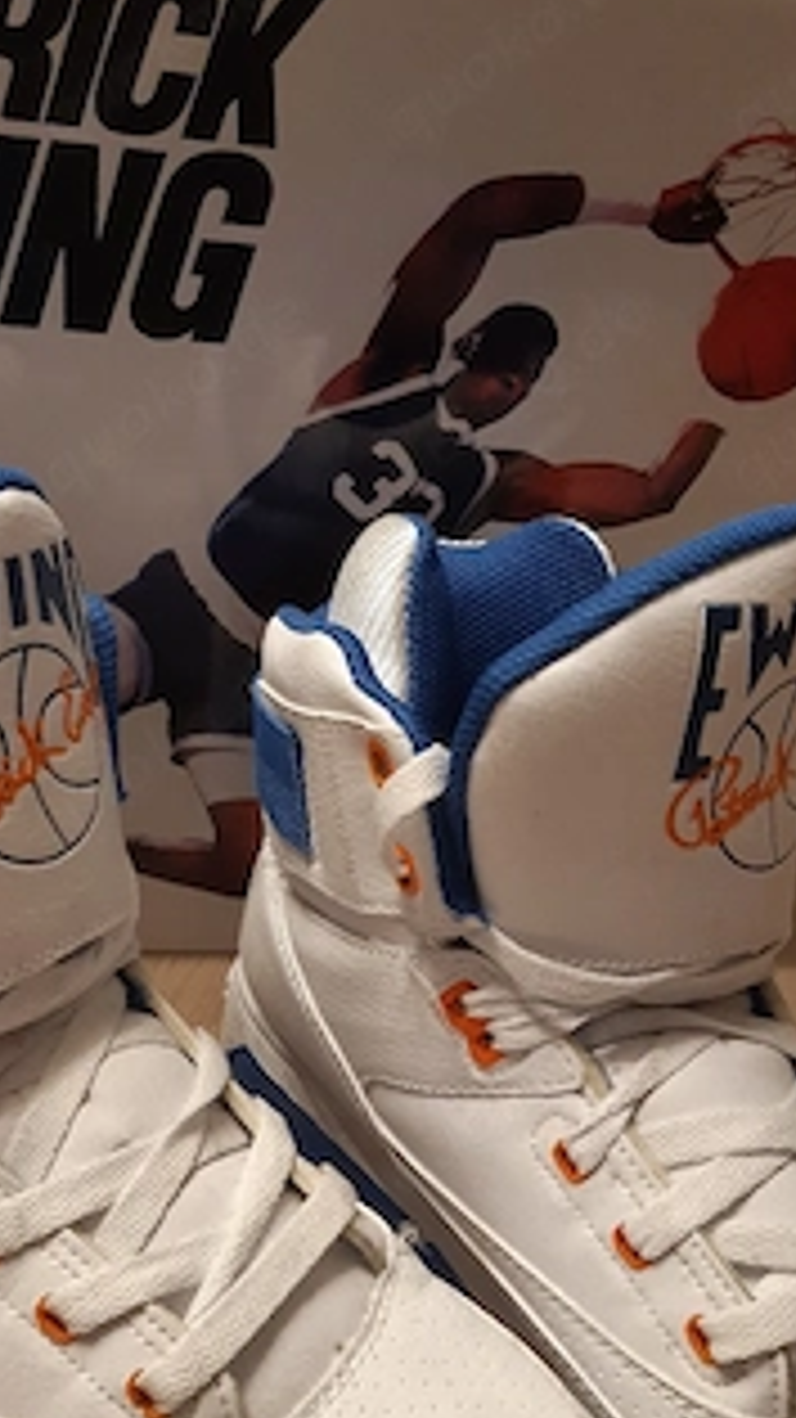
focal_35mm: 36
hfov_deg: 32.6
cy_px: 792
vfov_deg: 55.2
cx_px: 270
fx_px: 1352
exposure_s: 1/25
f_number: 1.7
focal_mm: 3.92
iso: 200
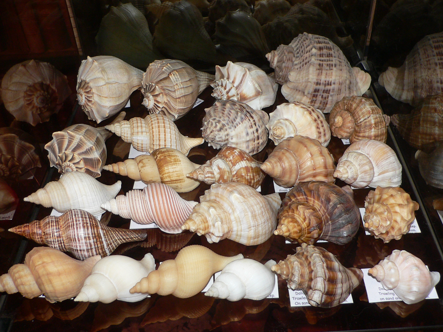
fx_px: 448
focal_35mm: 35
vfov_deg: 40.7
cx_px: 222
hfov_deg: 52.6
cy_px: 166
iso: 100
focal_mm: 4.6
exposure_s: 1/60
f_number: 2.8
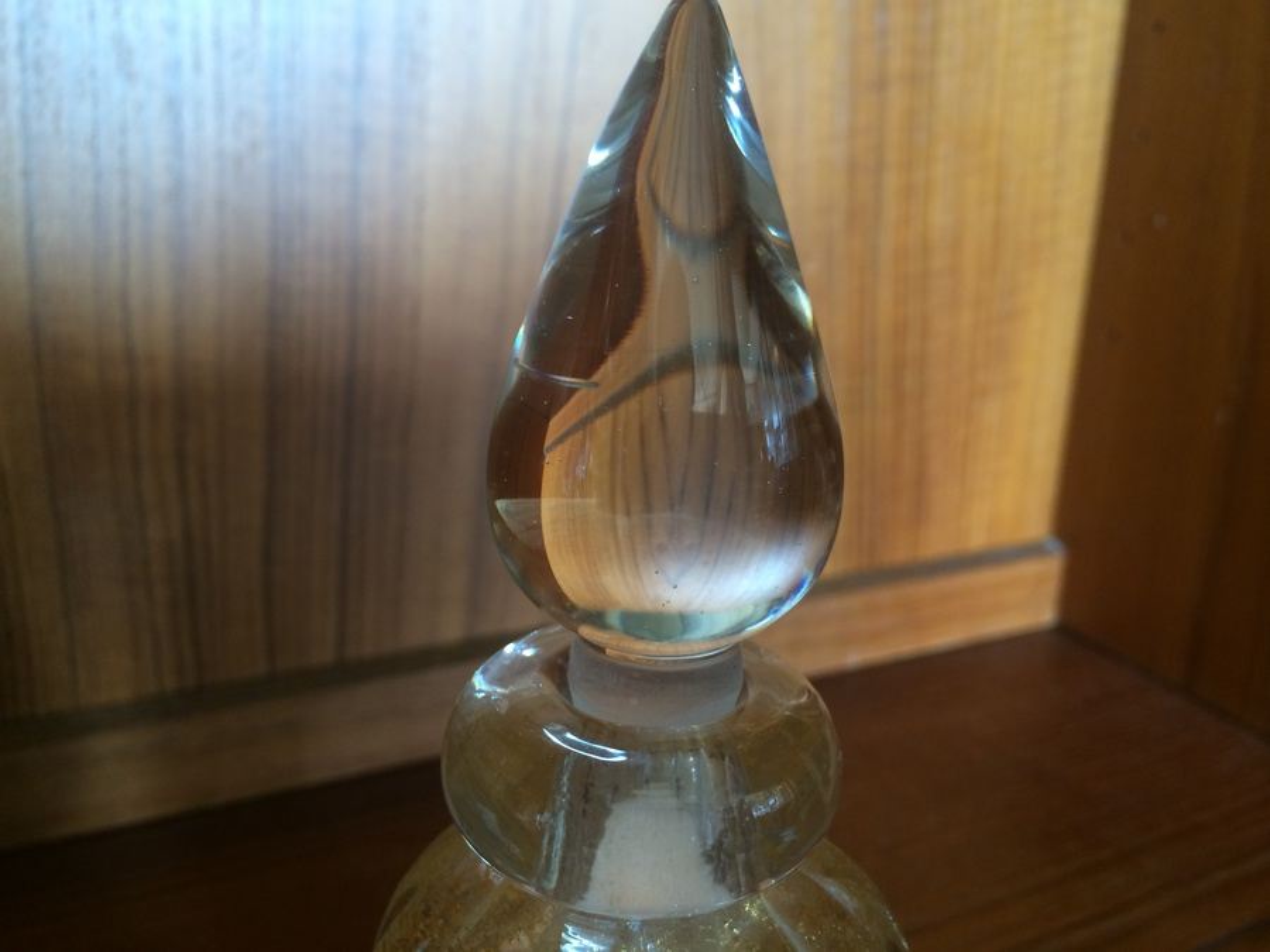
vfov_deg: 46.8
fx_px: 1101
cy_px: 476
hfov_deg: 60.0
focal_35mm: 30
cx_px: 635
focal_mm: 4.12
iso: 80
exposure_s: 1/30
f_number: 2.2
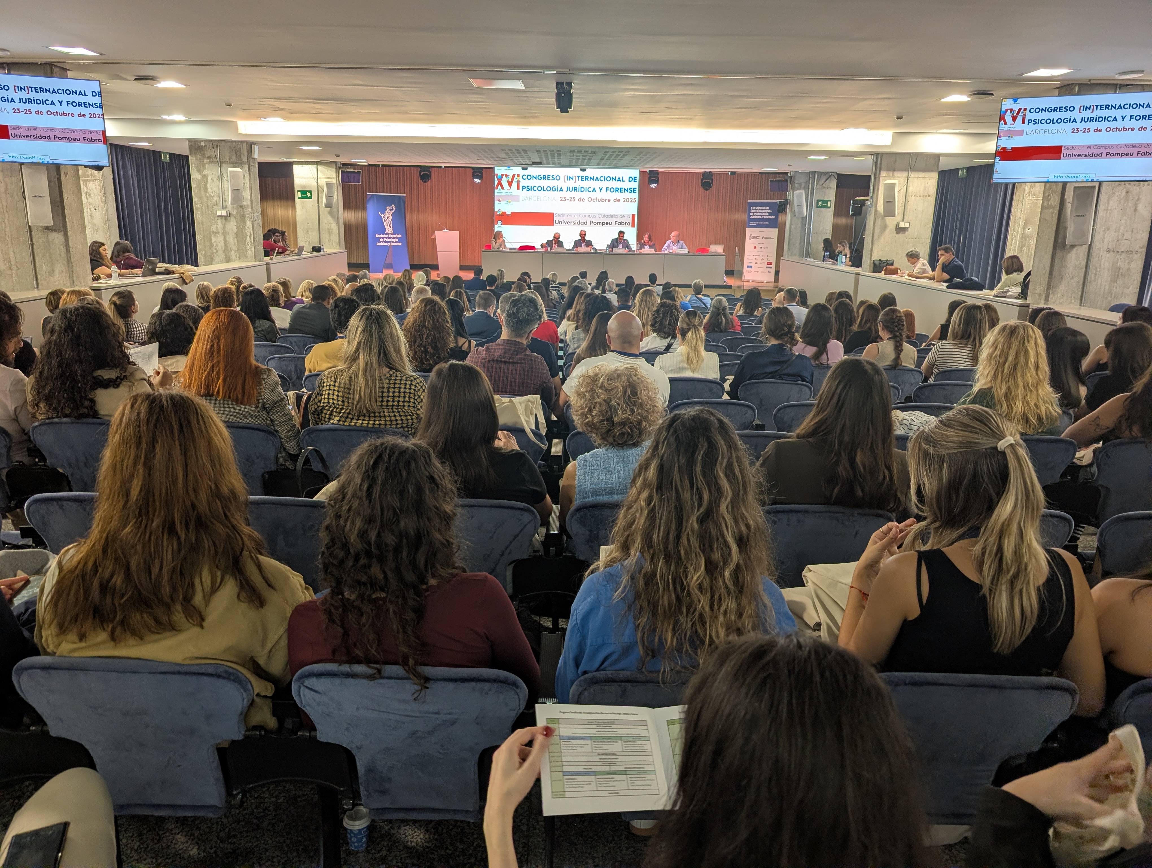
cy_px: 434
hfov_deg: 71.5
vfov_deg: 56.9
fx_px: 800
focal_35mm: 24
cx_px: 576
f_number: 1.68
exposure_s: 1/25
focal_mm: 6.9
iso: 37
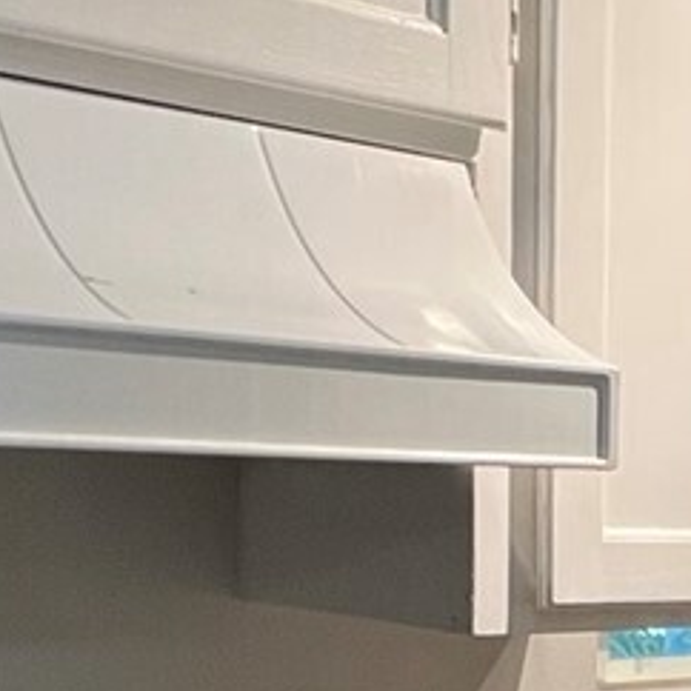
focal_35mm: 76
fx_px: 1716
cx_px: 899
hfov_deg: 20.7
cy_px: 865
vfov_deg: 21.0
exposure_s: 1/120
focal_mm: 1.57
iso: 200
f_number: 1.8
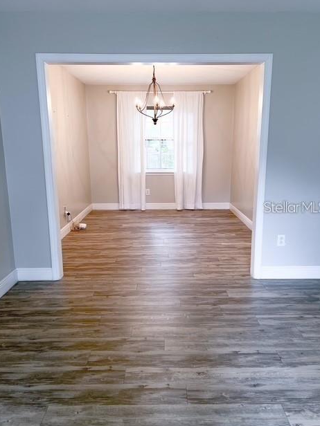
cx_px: 163
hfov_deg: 51.4
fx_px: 333
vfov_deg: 65.3
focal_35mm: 27
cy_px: 207
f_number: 1.5
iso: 100
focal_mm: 5.7
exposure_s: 1/120
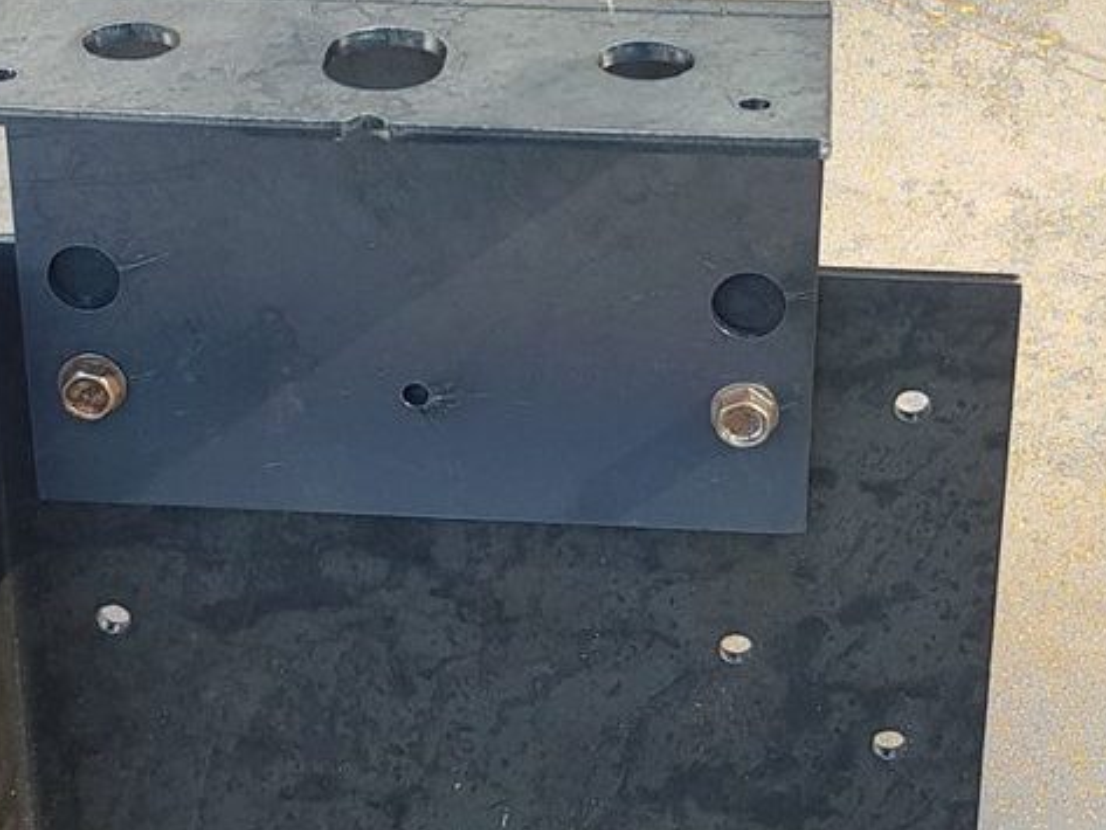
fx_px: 1406
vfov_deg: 32.8
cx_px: 449
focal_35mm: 44
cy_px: 339
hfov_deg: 42.8
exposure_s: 1/104
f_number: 1.7
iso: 40
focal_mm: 4.2
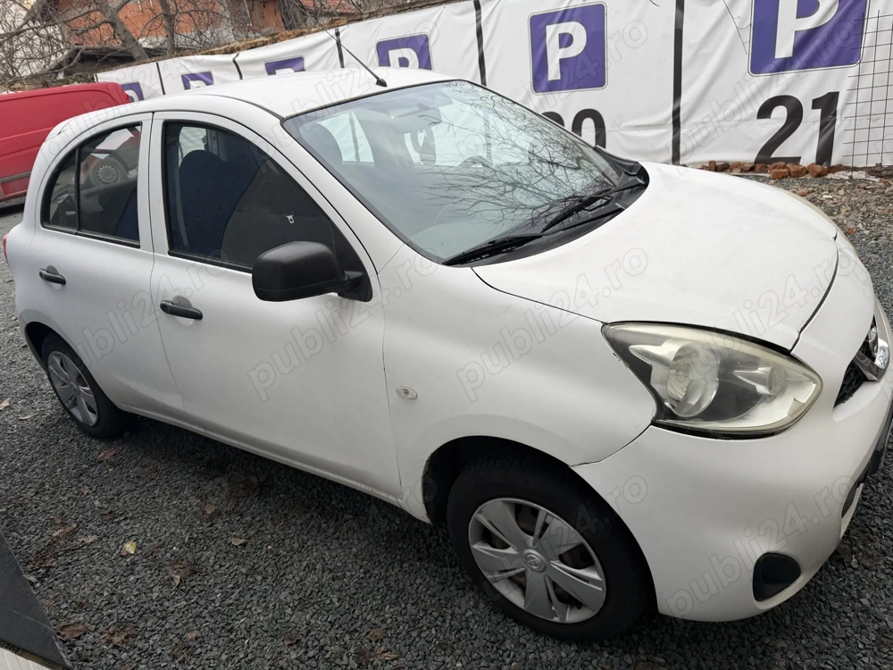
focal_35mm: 24
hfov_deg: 71.6
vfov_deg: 56.8
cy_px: 335
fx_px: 619
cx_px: 446
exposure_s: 1/665
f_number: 1.78
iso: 80
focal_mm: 6.76
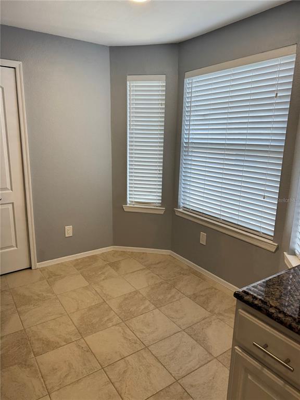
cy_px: 200
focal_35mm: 24
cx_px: 150
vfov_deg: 71.6
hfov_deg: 56.8
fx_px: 277
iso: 80
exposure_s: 1/120
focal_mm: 6.76
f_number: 1.78
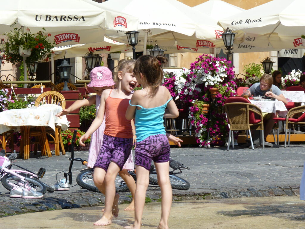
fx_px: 1727
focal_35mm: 196
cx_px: 152
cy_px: 114
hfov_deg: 10.1
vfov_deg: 7.6
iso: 80
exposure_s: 1/320
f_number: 5.6
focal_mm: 34.9
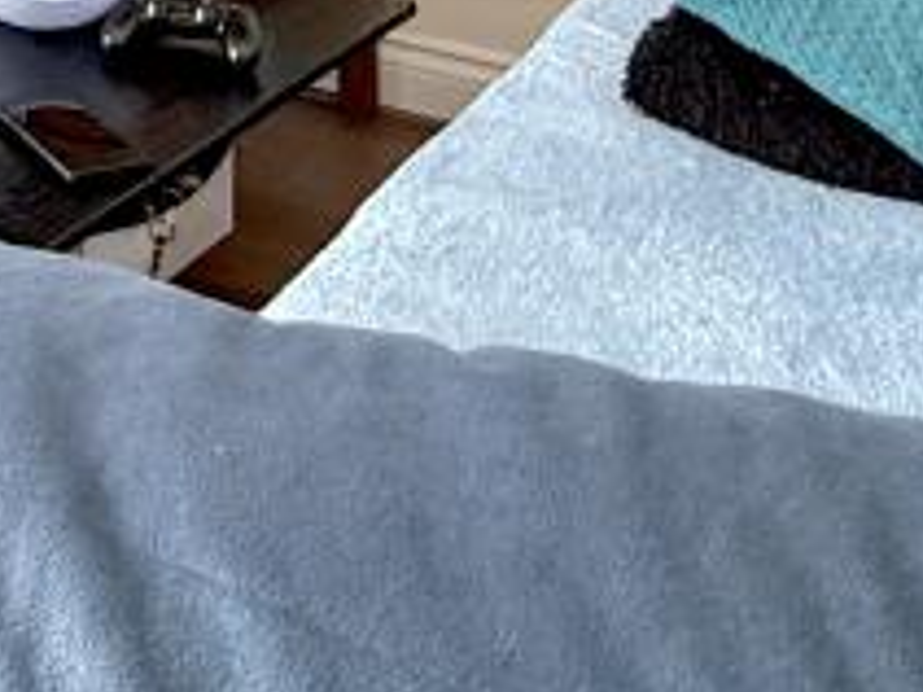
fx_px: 1812
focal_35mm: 68
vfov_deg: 17.2
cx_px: -105
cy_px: -596
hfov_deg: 26.2
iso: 320
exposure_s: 1/50
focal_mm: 2.22
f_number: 2.2
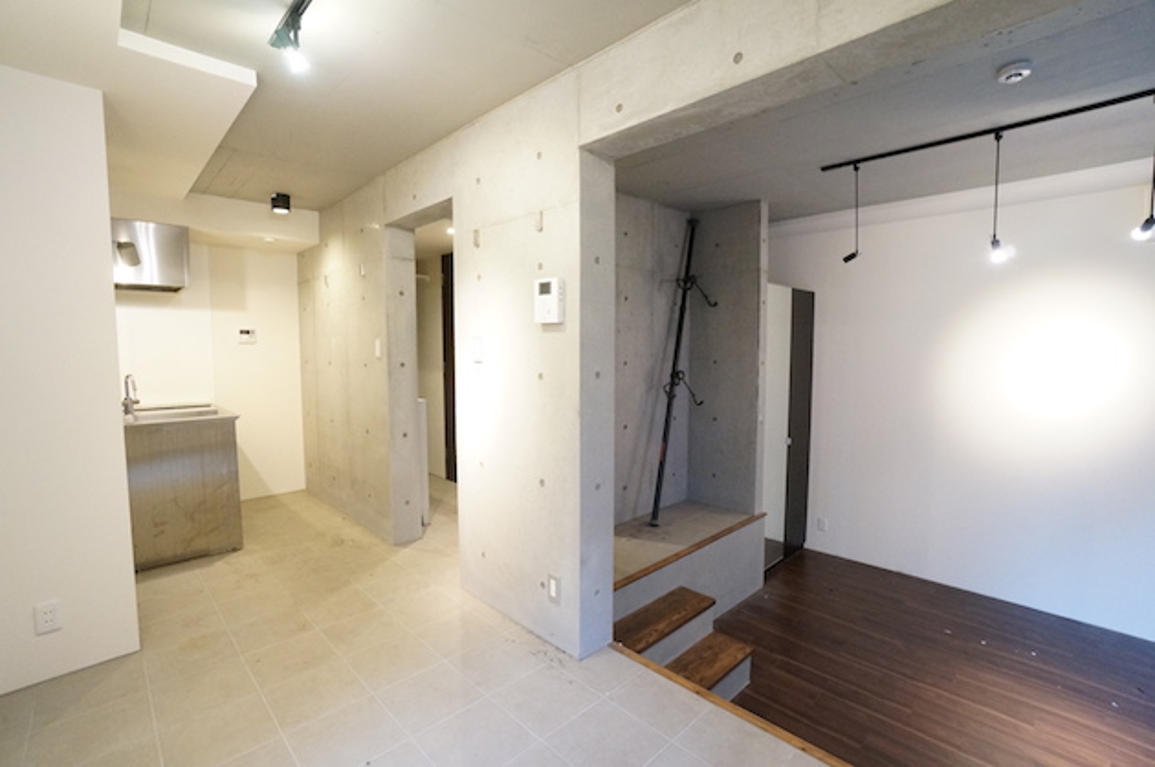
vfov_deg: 77.1
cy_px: 384
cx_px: 578
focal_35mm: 15
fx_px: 481
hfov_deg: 100.5
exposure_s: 1/60
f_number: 4
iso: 3200
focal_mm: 10
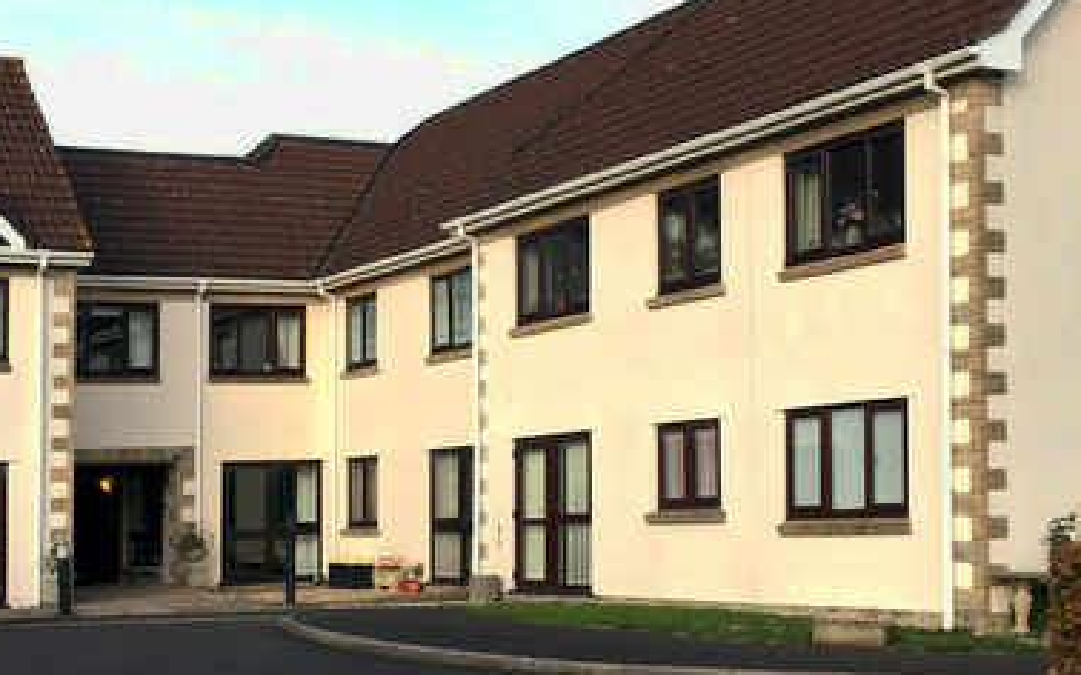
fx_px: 1679
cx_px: 369
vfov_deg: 22.7
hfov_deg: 35.4
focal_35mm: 57
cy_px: 285
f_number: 2.2
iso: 25
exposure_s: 1/635
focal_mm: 4.15
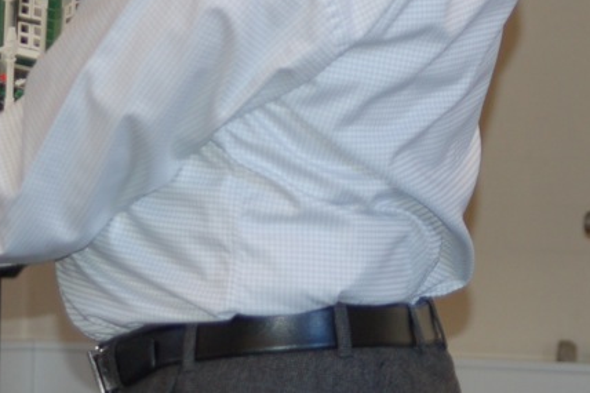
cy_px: -90
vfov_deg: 5.3
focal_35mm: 260
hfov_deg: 7.9
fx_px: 4259
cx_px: 132
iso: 400
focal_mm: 58
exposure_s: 1/80
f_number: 3.5
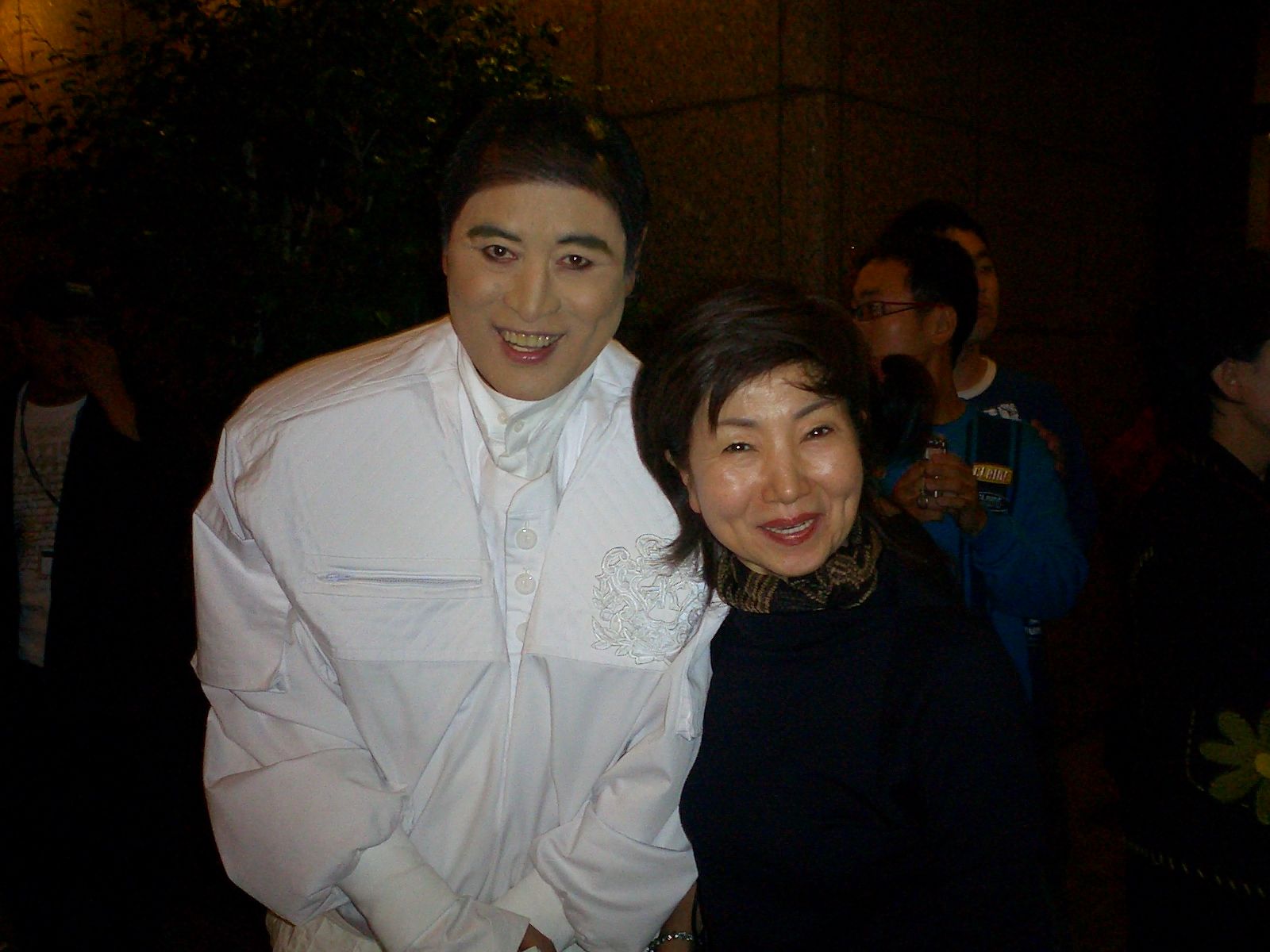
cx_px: 635
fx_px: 1357
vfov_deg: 38.7
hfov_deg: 50.1
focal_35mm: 37
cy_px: 476
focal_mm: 5.6
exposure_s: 1/40
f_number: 3.5
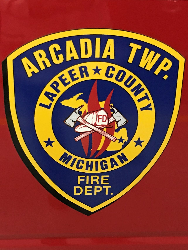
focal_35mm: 28
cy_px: 125
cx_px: 94
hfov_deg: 49.7
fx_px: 203
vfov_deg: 63.4
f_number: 1.8
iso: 80
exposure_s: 1/15
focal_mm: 3.99
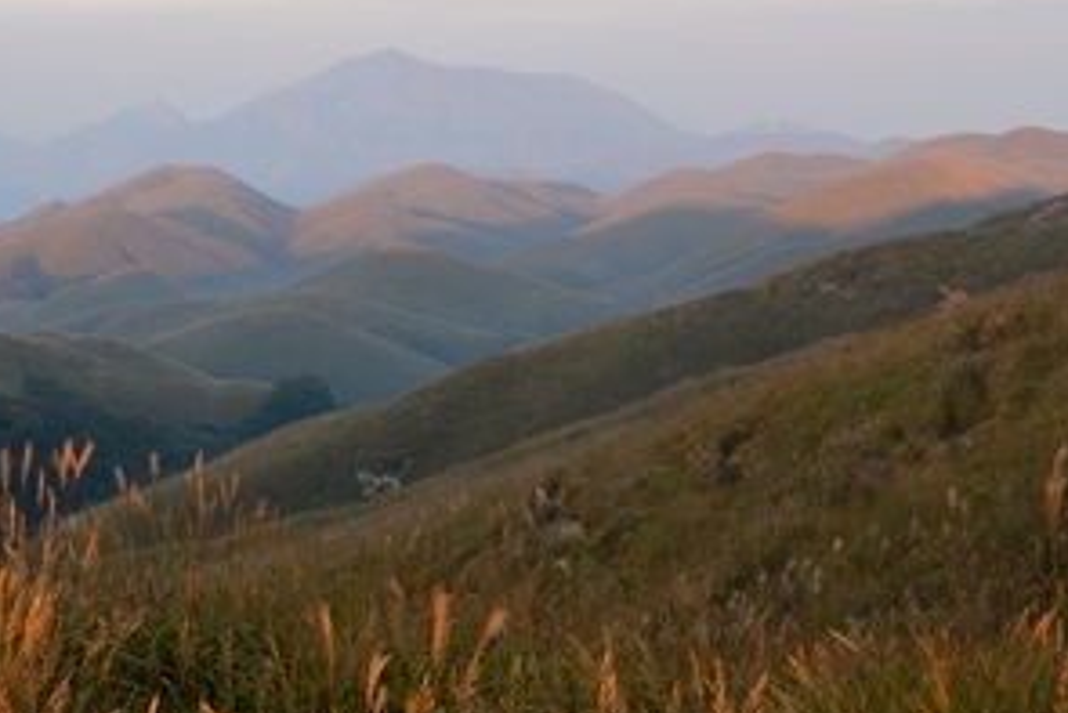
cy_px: 78
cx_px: 206
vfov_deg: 20.8
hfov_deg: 30.6
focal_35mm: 64
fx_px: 1900
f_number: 9
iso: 100
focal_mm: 18
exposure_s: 1/25
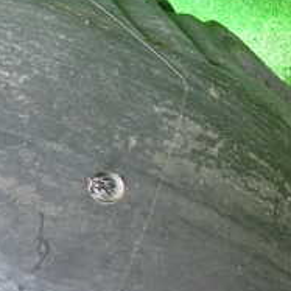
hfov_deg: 22.6
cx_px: 336
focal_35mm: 71
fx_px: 675
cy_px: 167
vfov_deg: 24.3
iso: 200
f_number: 2
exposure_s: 1/50
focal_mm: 4.5
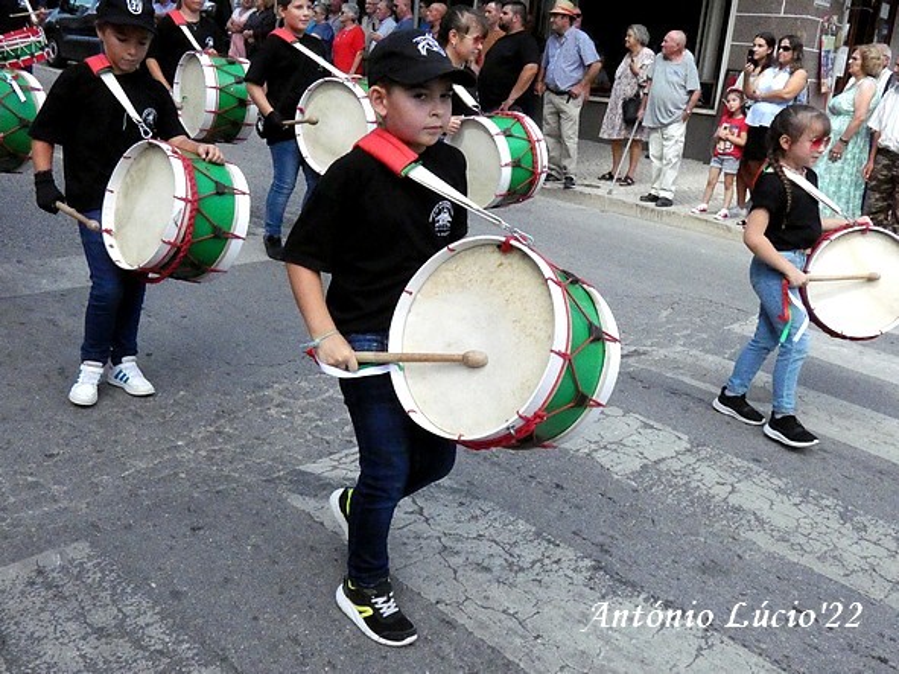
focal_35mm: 35
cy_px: 337
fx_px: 909
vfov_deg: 40.7
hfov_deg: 52.6
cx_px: 450
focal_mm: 6.2
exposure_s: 1/2000
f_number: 8
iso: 3200
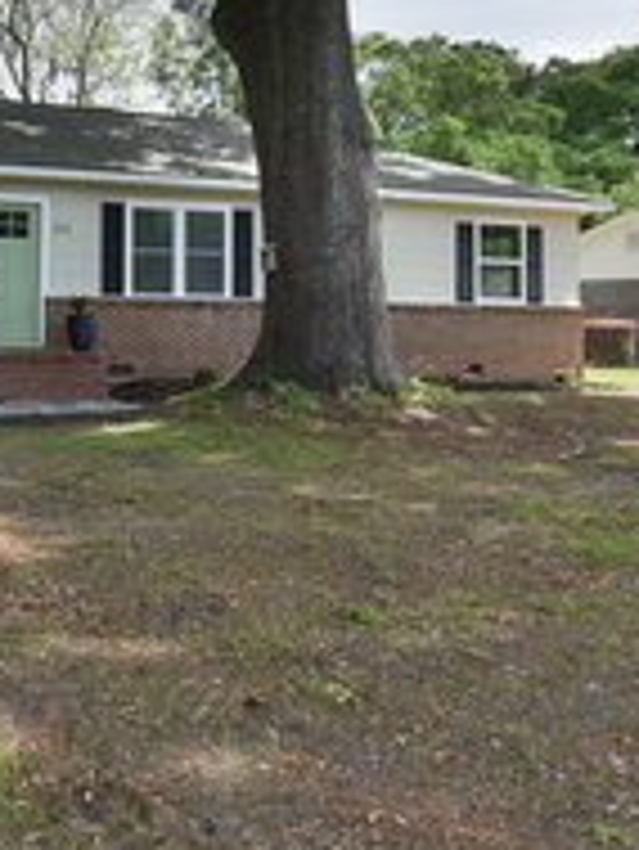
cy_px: 297
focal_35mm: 39
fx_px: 959
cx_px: 40
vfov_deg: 47.2
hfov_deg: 34.4
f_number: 11
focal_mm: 10
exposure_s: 1/60
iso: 100
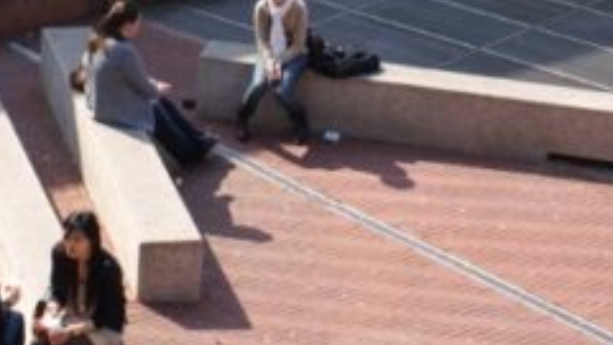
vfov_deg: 10.2
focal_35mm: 118
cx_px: 230
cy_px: -22
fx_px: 1918
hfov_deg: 18.1
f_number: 7.1
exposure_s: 1/100
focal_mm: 30
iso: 100
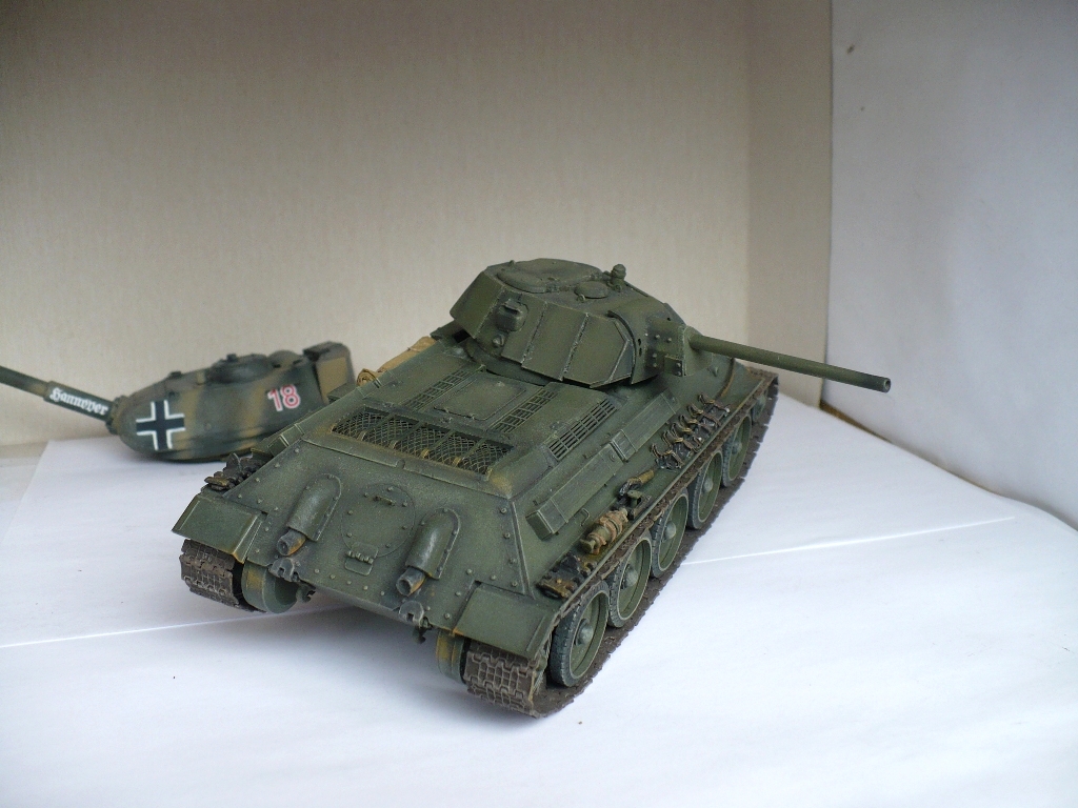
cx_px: 539
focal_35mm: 37
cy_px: 404
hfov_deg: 50.1
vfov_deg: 38.7
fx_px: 1152
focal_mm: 6.1
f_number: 2.8
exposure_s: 1/80
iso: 100
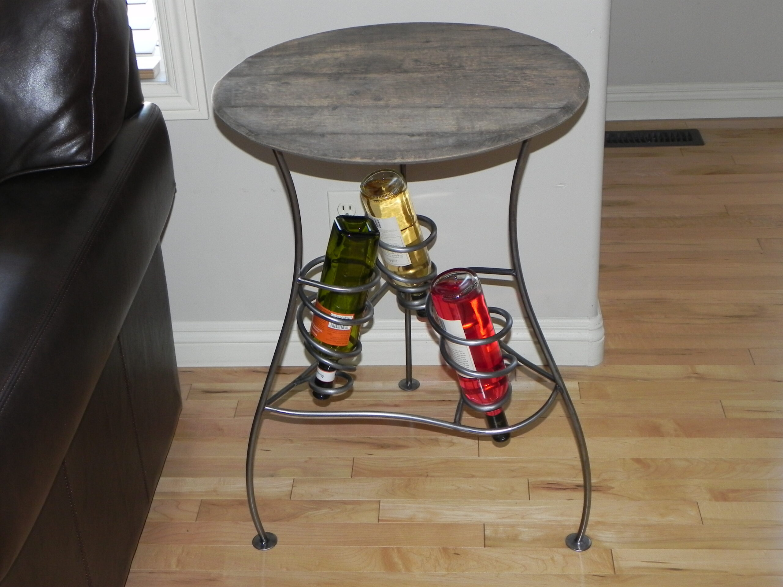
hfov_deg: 36.8
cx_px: 392
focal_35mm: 52
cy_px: 294
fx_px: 1176
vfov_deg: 28.0
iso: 200
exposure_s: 1/30
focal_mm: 9.2
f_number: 3.5
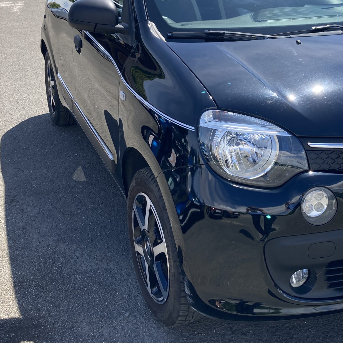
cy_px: 95
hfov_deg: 33.8
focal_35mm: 49
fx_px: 549
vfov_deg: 34.1
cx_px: 267
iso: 20
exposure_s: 1/842
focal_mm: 3.99
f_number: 1.8
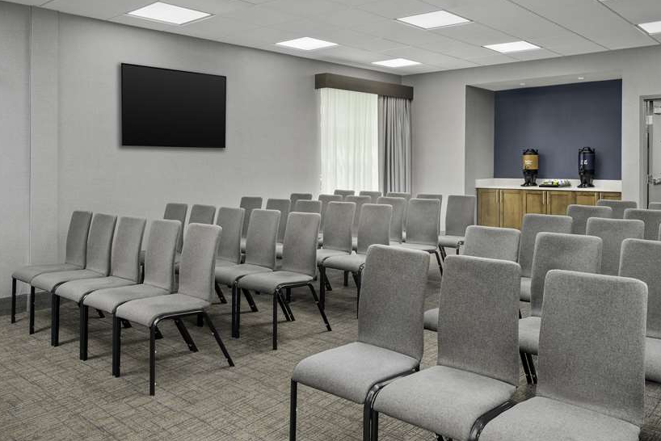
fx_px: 551
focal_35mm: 30
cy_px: 241
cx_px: 383
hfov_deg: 61.6
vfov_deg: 43.6
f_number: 11
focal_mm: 24
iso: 400
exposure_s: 1/125
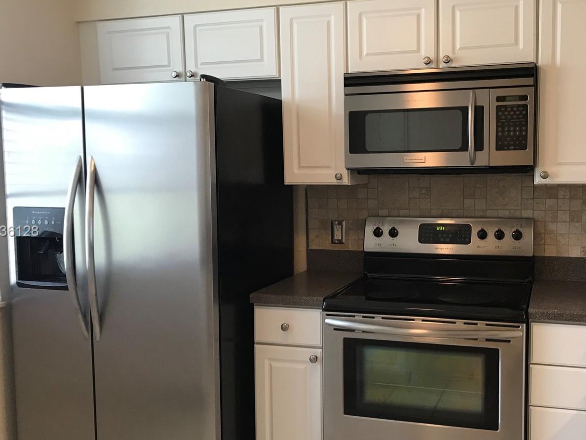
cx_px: 361
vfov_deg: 37.7
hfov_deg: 48.6
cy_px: 232
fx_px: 643
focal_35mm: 38
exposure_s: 1/24
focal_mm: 3.99
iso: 40
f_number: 1.8
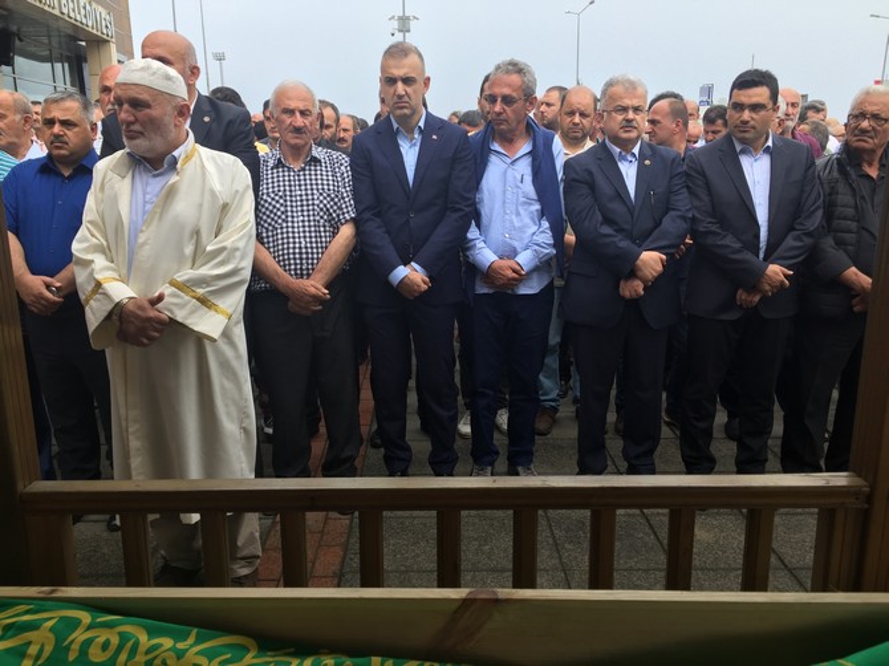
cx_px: 444
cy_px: 333
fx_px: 745
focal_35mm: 29
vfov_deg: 48.2
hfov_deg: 61.7
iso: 32
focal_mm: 4.15
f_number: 2.2
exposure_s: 1/161
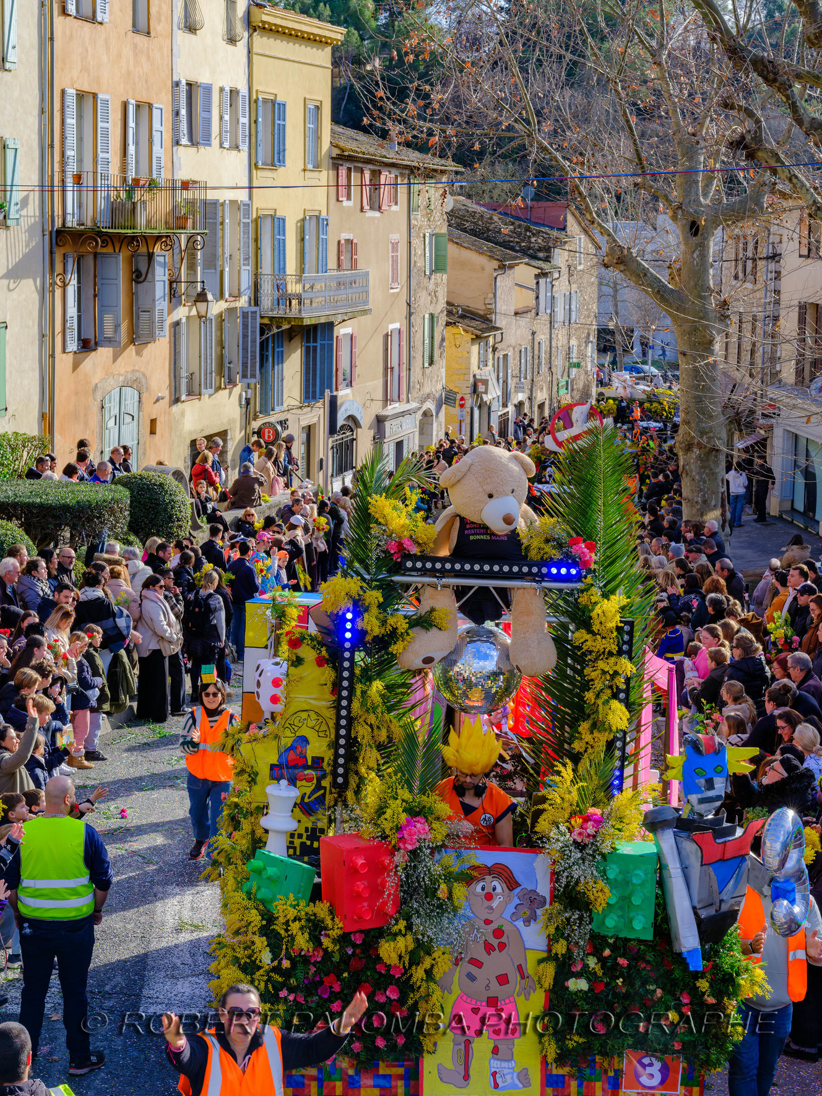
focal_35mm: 53
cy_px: 570
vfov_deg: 36.2
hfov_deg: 27.5
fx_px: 1678
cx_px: 421
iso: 320
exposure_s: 1/100
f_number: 10
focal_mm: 55
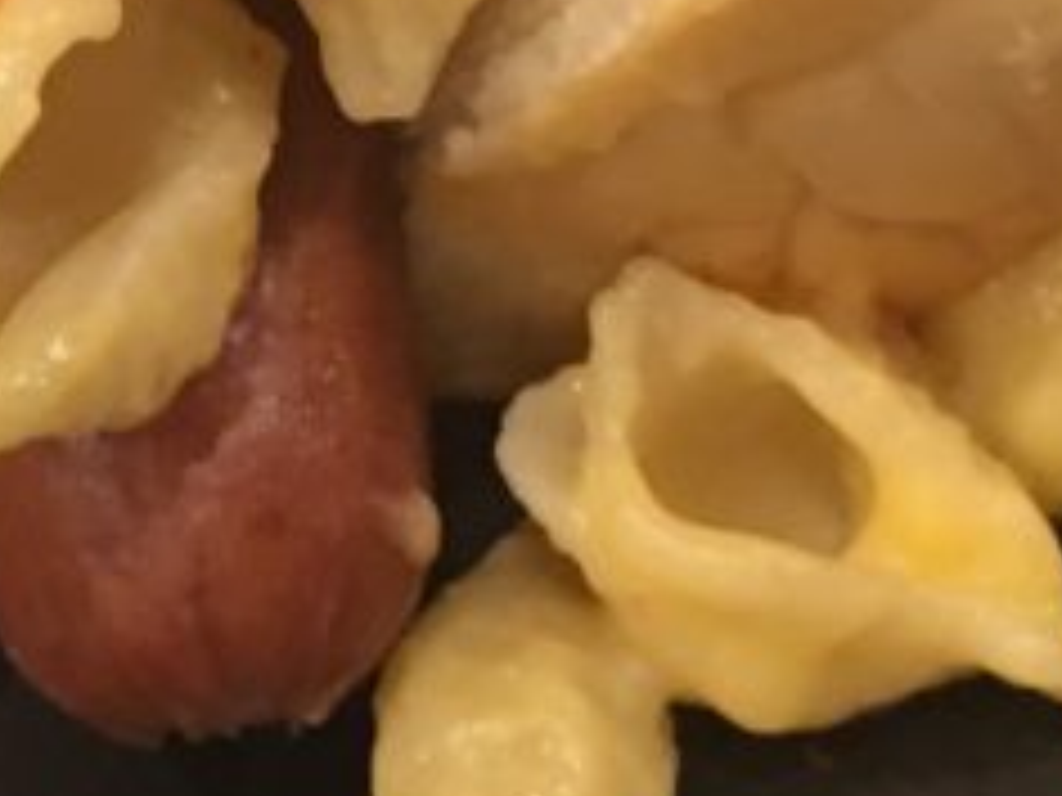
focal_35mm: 126
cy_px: -216
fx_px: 3866
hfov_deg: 14.9
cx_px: -320
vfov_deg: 11.5
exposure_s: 1/24
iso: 200
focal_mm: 4.15
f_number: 2.2
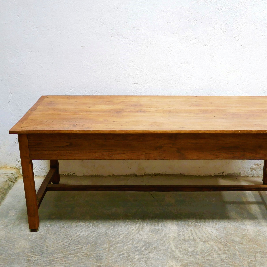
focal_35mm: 53
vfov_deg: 32.2
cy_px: 142
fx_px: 463
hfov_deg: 32.1
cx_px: 161
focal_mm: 20
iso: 800
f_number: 1.7
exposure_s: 1/60
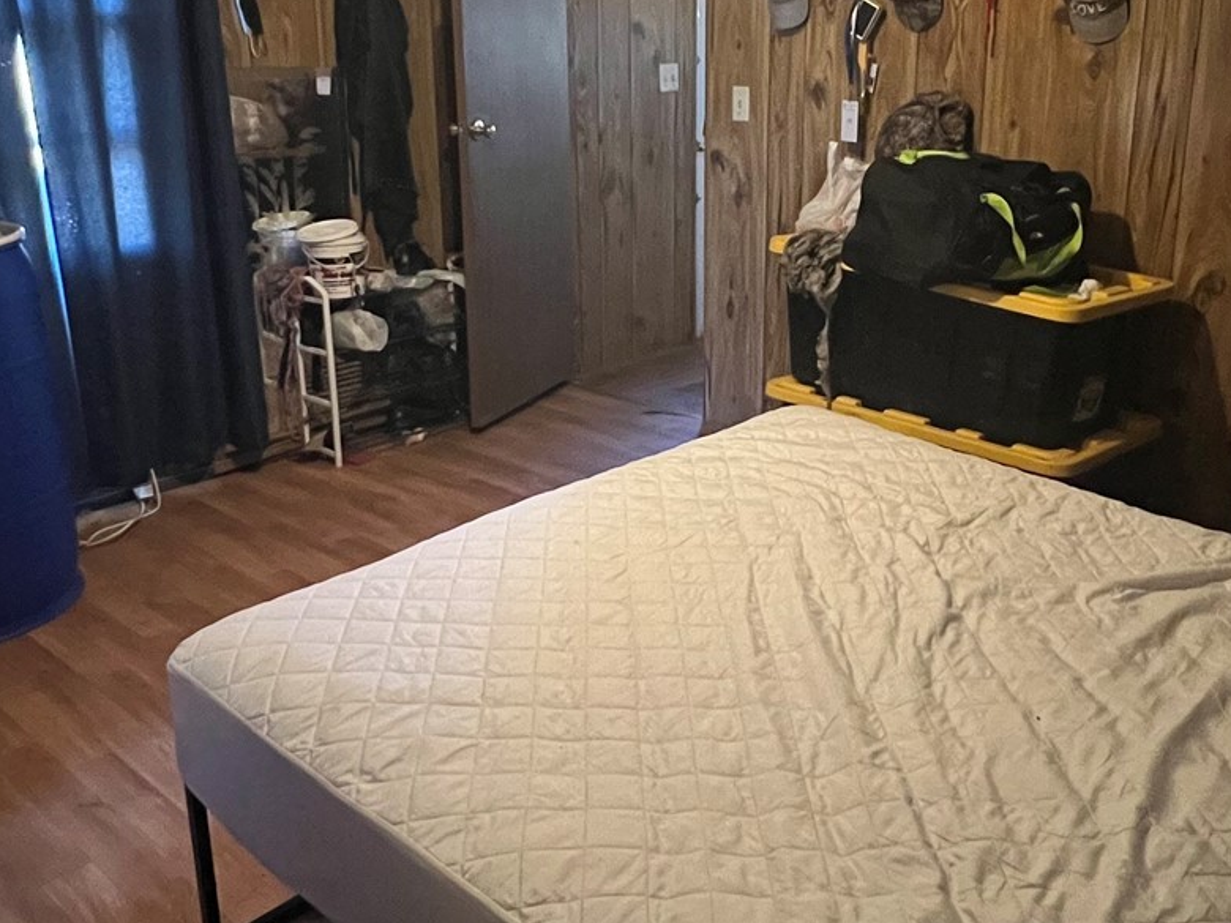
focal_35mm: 32
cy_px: 369
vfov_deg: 43.9
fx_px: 1138
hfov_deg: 56.5
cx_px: 718
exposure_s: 1/40
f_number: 1.8
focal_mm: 1.57
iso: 1000
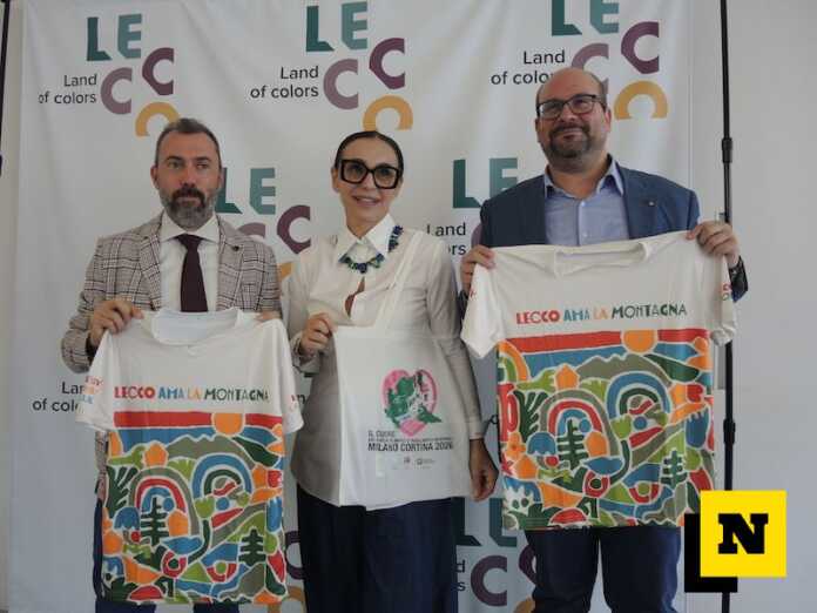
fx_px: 708
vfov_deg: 46.8
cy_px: 306
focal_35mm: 30
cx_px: 408
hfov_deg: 60.0
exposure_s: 1/40
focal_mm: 6.5
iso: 80
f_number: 2
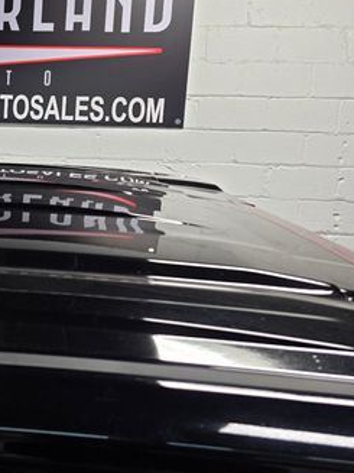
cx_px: -53
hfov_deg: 28.6
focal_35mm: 45
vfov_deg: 41.7
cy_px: 171
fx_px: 614
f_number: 1.7
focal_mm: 6.3
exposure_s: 1/120
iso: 80
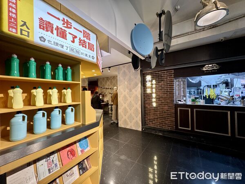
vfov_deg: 85.7
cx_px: 122
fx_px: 99
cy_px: 92
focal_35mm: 14
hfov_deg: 102.1
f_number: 2.2
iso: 200
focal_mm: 2.22
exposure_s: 1/60
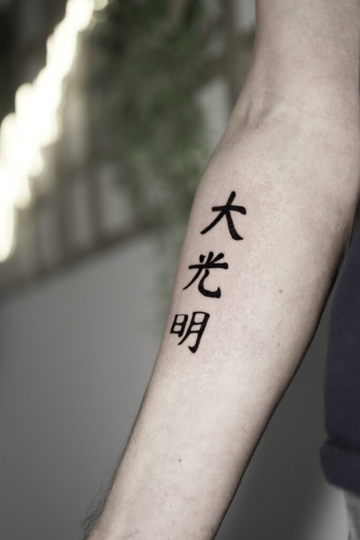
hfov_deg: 27.0
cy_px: 270
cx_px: 180
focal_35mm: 50
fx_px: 750
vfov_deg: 39.6
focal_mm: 50
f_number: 3.2
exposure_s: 1/80
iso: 1600
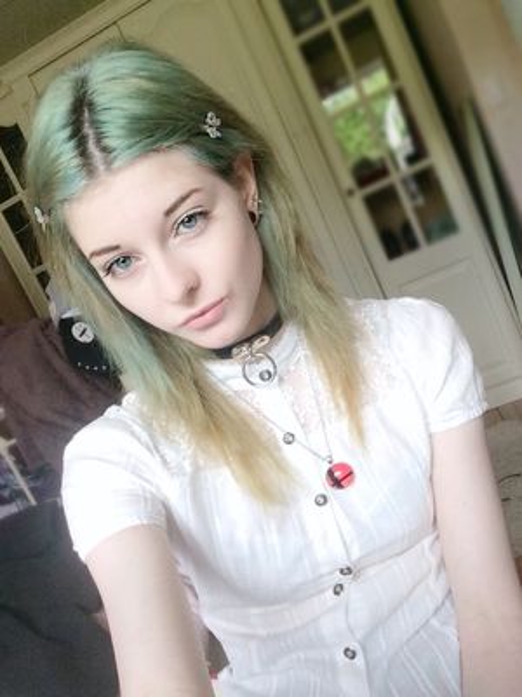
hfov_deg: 45.4
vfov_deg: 58.4
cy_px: 348
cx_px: 261
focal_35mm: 31
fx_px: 623
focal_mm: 2.15
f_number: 2.4
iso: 80
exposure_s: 1/100
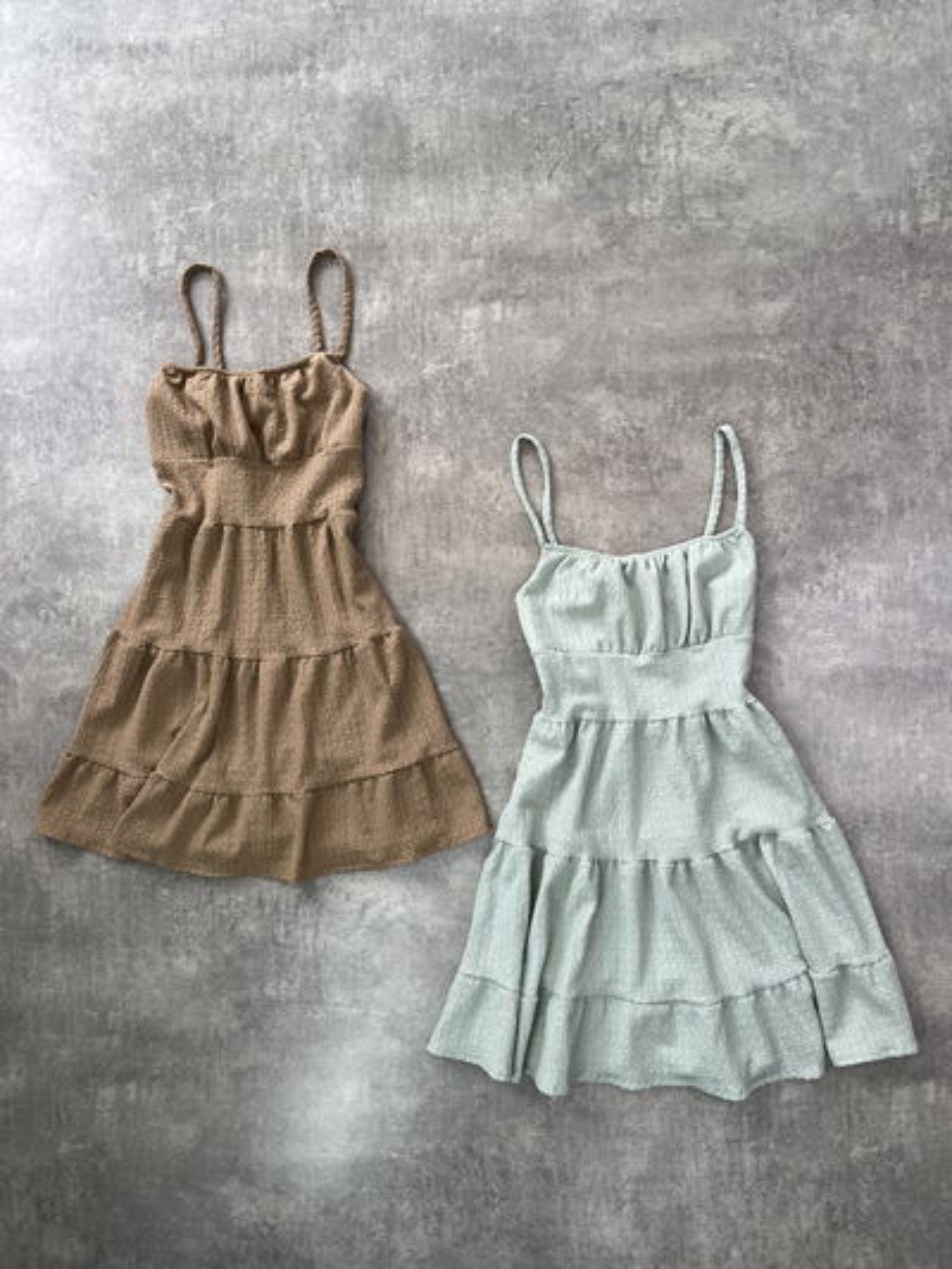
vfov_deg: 67.3
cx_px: 476
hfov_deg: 53.1
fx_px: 953
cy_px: 634
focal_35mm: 26
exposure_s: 1/182
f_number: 1.6
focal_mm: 5.1
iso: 40
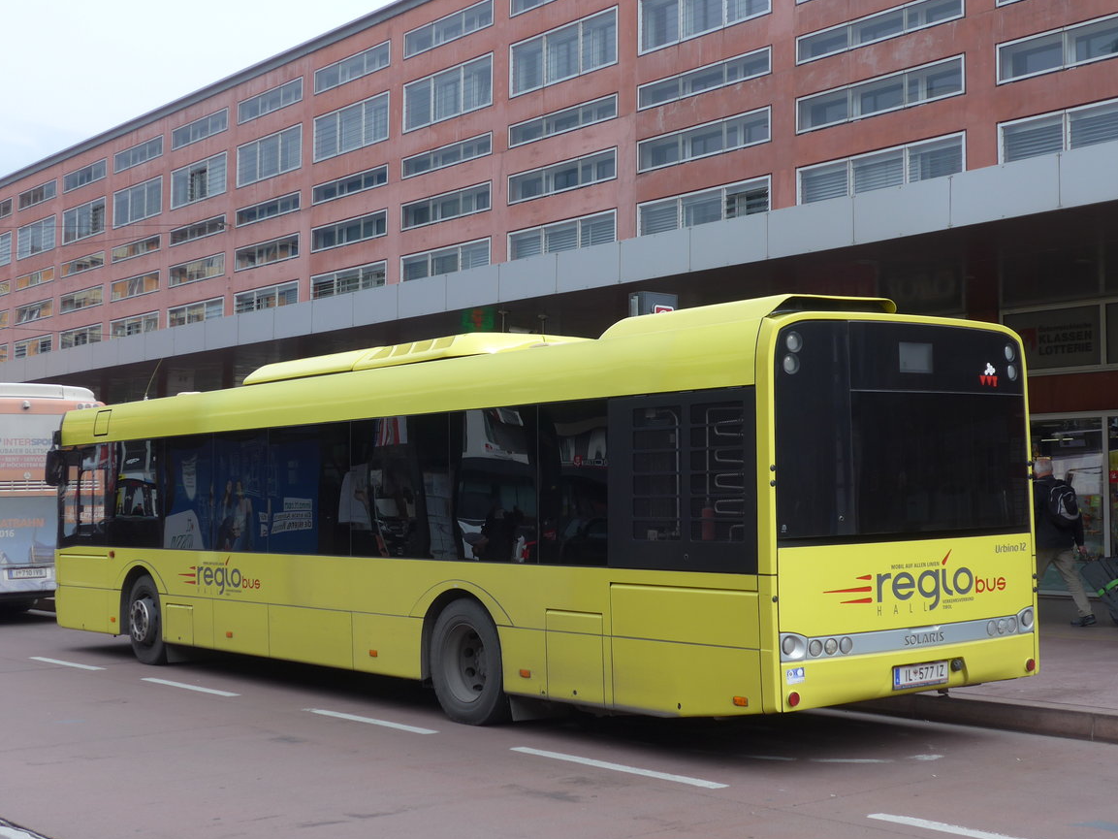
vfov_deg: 28.6
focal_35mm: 51
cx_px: 559
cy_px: 410
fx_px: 1647
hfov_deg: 37.5
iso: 80
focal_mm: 10.1
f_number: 3.2
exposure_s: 1/320
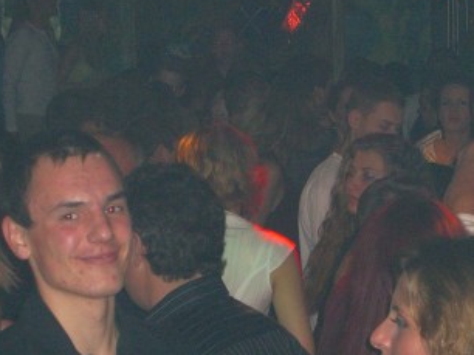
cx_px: 257
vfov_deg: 9.4
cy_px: 208
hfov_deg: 12.6
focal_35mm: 157
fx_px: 2148
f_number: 4.4
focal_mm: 16.6
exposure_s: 1/60
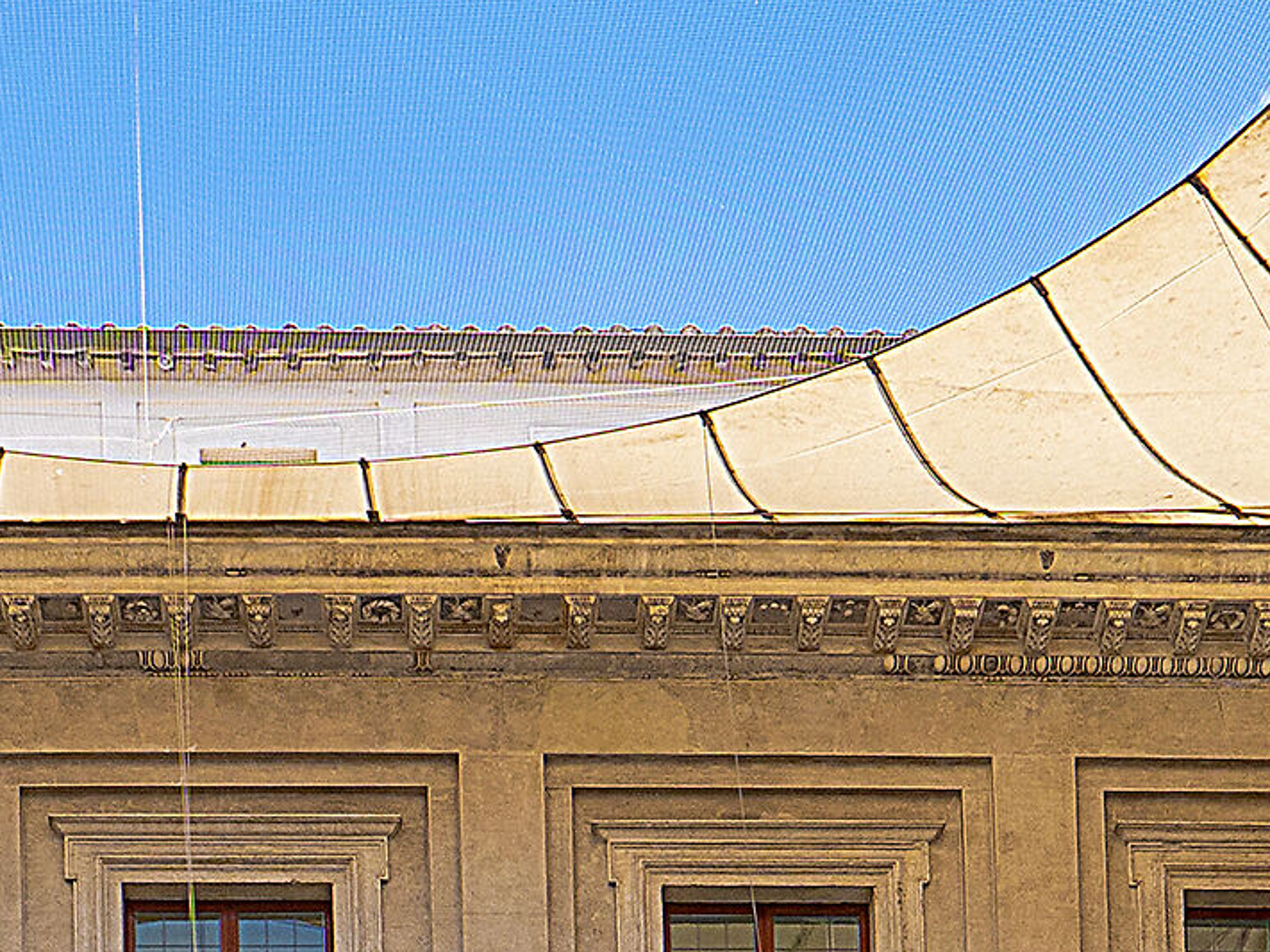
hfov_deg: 23.9
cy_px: 1425
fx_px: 2971
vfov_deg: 16.6
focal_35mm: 81
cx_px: 343
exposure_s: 1/500
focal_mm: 12
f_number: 5.6
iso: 200
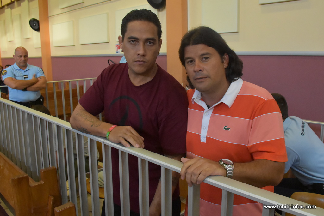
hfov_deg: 67.4
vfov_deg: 48.0
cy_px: 108
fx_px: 243
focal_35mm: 27
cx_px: 162
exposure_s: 1/200
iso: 6400
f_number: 7.1
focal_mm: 18
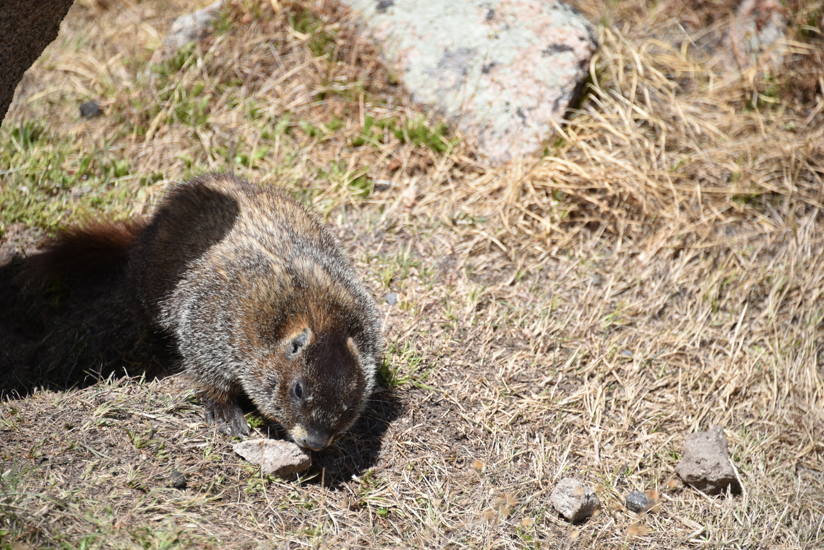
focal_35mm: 300
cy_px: 275
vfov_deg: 4.6
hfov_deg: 6.9
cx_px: 412
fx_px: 6868
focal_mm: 300
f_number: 5.6
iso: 180
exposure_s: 1/640
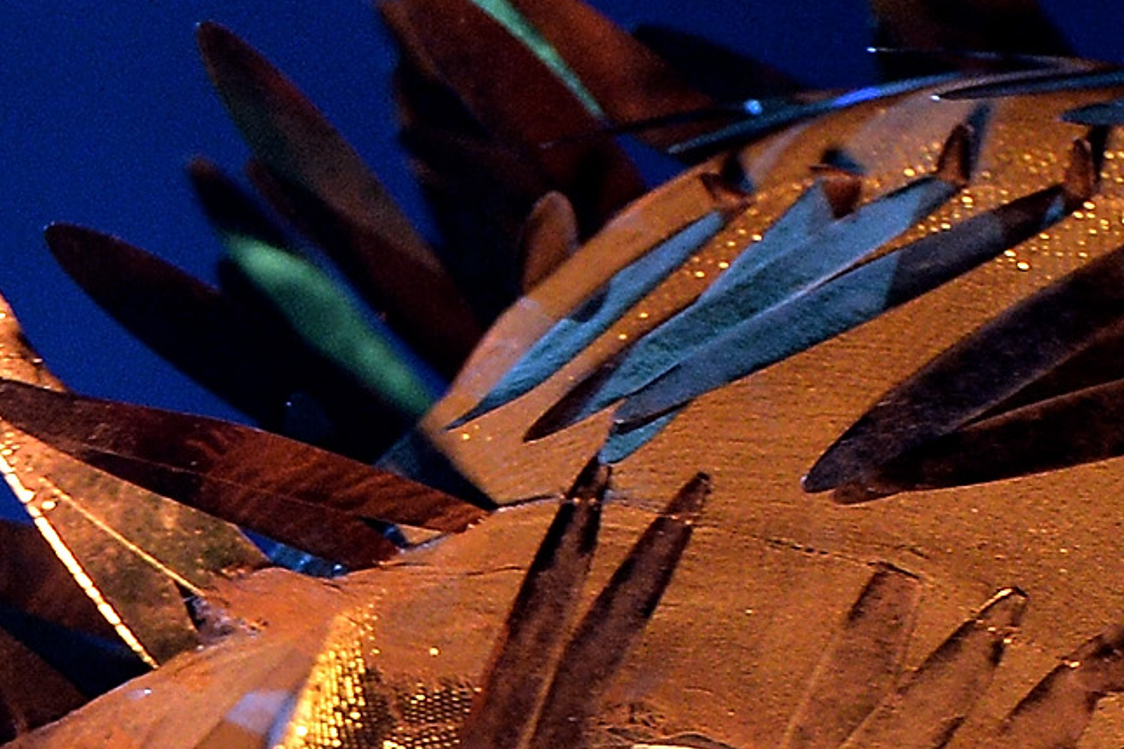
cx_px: 549
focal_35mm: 930
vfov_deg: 1.5
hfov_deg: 2.2
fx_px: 29034
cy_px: 1606
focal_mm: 200
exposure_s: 1/2500
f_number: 4
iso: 2000
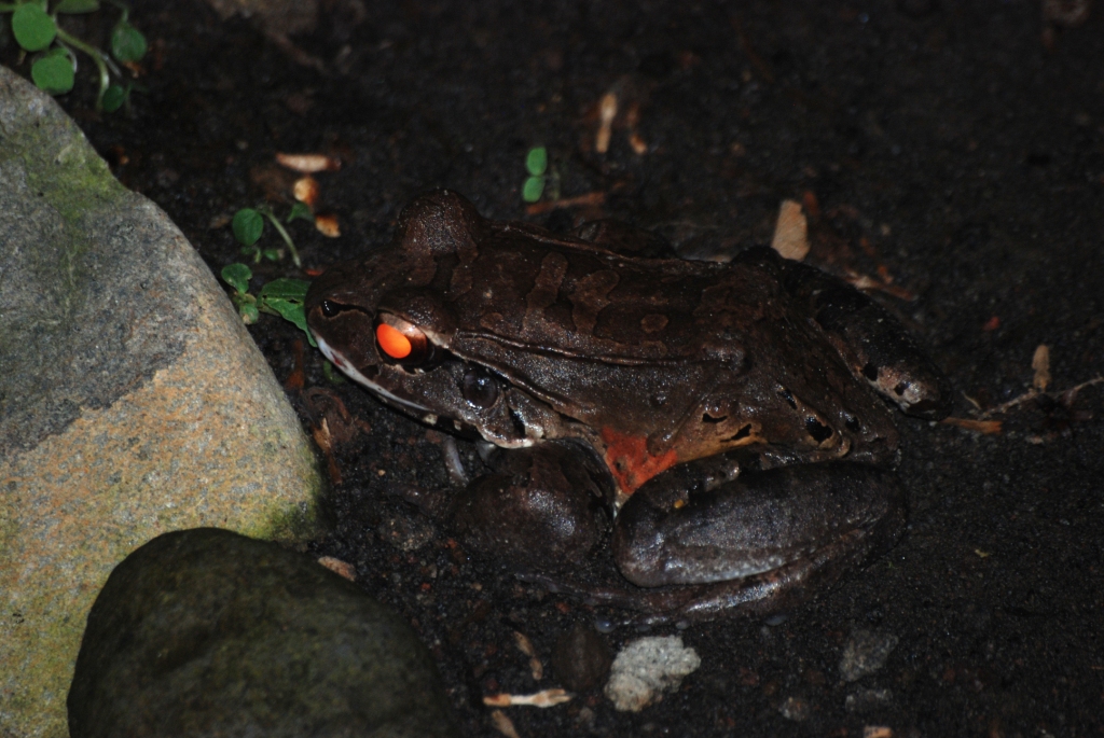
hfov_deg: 4.6
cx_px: 552
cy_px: 369
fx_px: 13813
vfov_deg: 3.1
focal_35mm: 450
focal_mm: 300
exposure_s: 1/60
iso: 400
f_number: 5.6
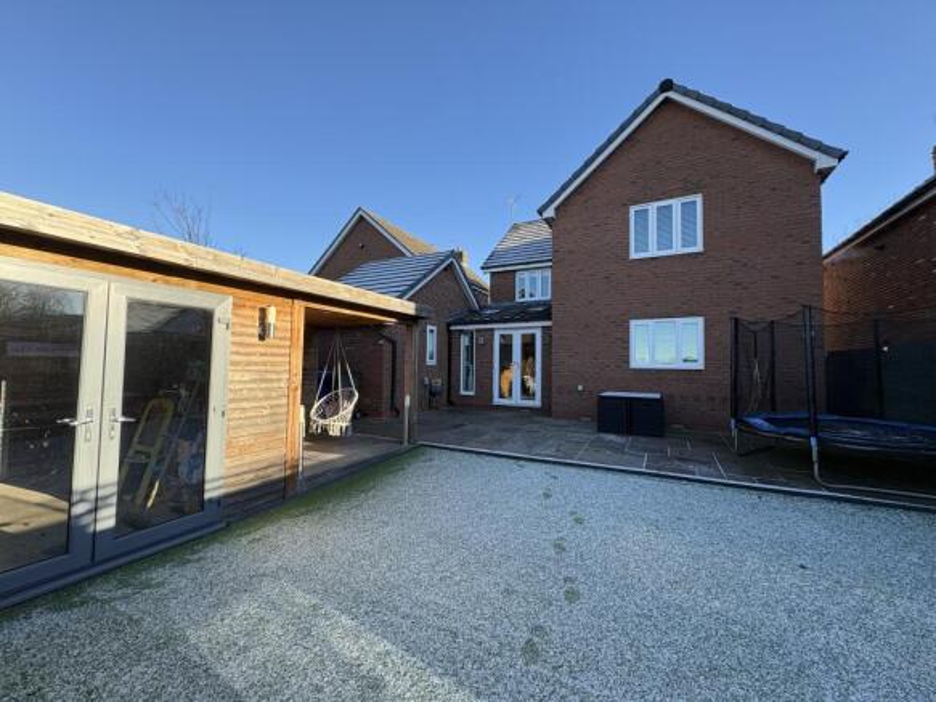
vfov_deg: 85.7
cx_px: 468
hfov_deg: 102.1
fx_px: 378
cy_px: 351
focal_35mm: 14
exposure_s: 1/416
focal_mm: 2.22
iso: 50
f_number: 2.2
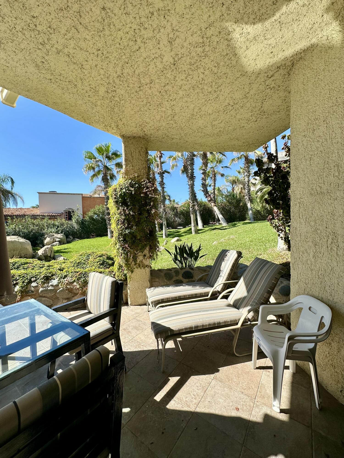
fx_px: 186
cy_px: 229
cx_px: 172
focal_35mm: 14
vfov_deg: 102.1
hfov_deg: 85.7
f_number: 2.2
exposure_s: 1/1276
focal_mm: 2.22
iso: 50
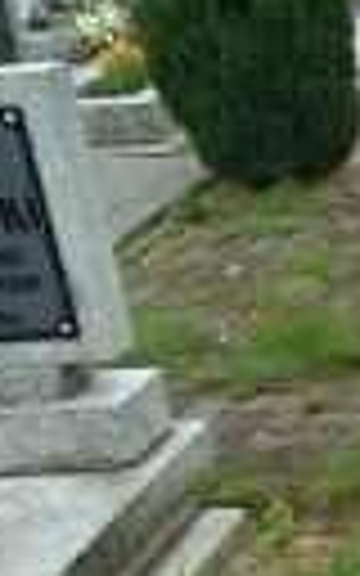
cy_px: 522
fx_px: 1554
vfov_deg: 20.6
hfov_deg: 11.5
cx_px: 778
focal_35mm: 99
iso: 160
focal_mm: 4.1
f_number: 4
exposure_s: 1/200
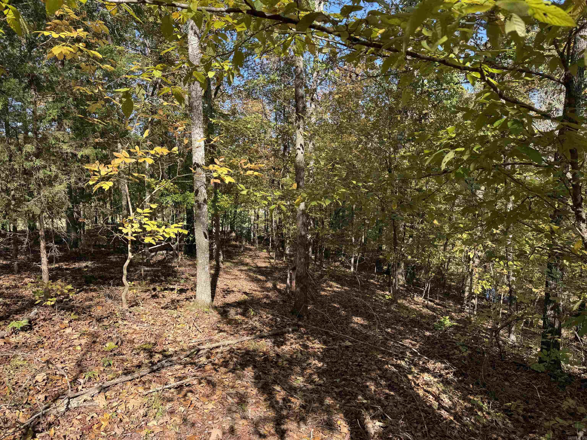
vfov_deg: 56.8
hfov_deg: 71.6
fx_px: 407
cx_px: 294
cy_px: 220
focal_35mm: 24
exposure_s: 1/822
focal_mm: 6.76
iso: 80
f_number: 1.78
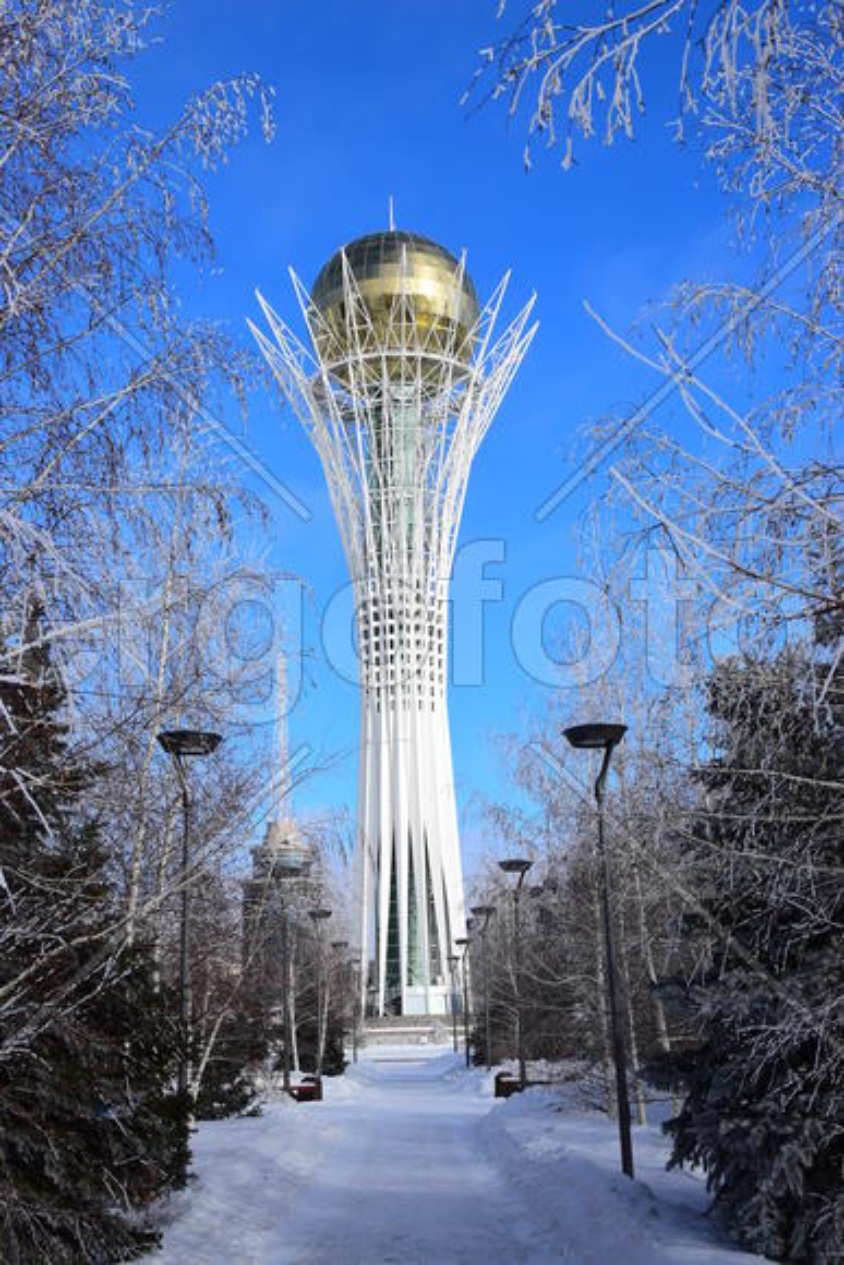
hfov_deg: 34.2
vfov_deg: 49.5
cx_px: 422
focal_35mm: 39
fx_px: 1371
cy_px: 632
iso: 100
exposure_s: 1/320
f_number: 9
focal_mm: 26
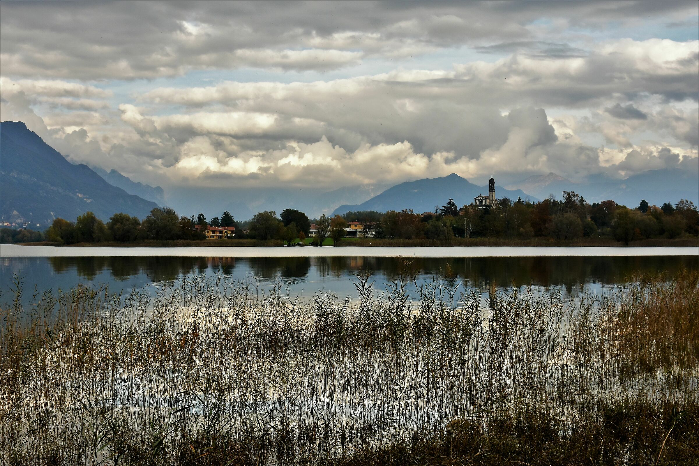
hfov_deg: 41.1
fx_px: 932
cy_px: 233
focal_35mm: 48
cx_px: 350
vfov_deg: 28.1
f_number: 10
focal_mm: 32
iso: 400
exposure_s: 1/400
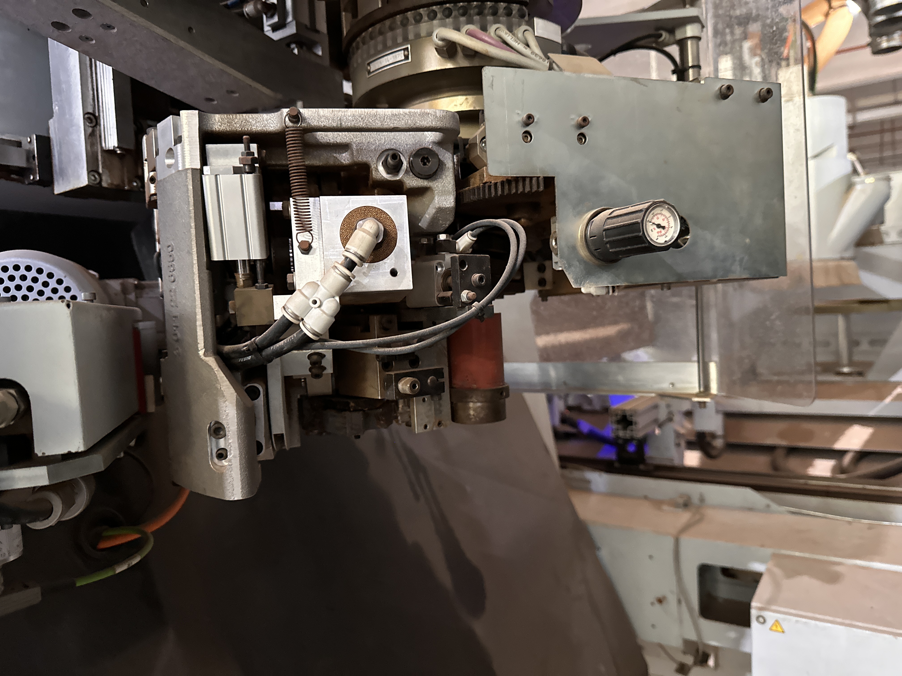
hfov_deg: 71.6
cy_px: 338
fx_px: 625
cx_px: 451
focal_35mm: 24
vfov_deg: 56.8
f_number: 1.78
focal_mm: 6.86
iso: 1000
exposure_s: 1/33
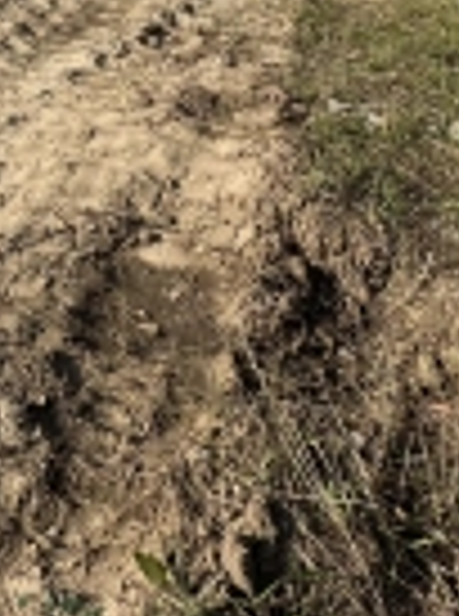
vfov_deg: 29.7
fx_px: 853
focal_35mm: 48
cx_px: 79
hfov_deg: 29.3
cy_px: -229
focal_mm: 2.22
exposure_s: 1/1689
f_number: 2.2
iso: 50
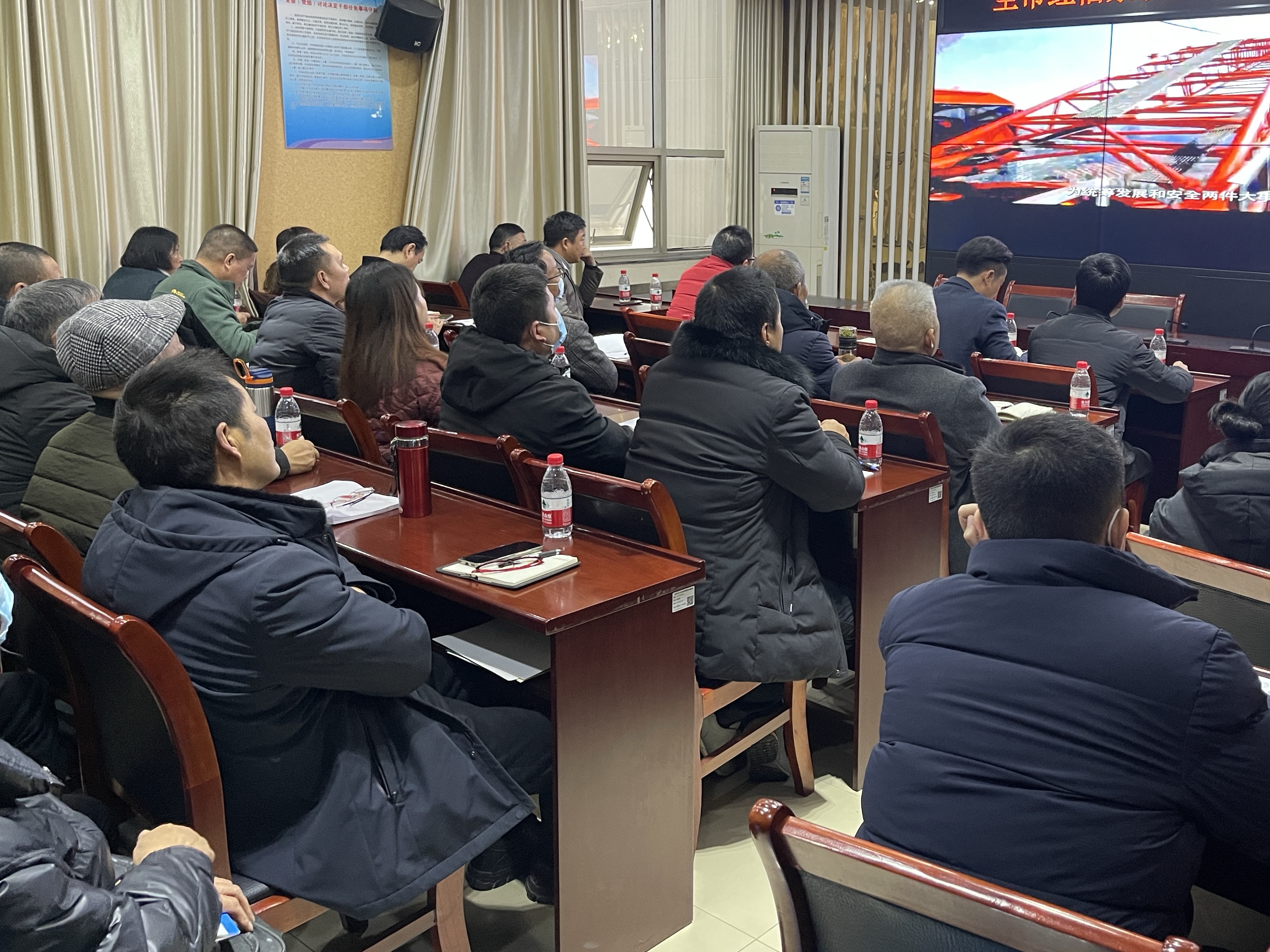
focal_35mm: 32
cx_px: 798
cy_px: 384
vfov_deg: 44.0
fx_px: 1174
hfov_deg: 56.1
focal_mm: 5.1
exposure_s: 1/60
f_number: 1.6
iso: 320
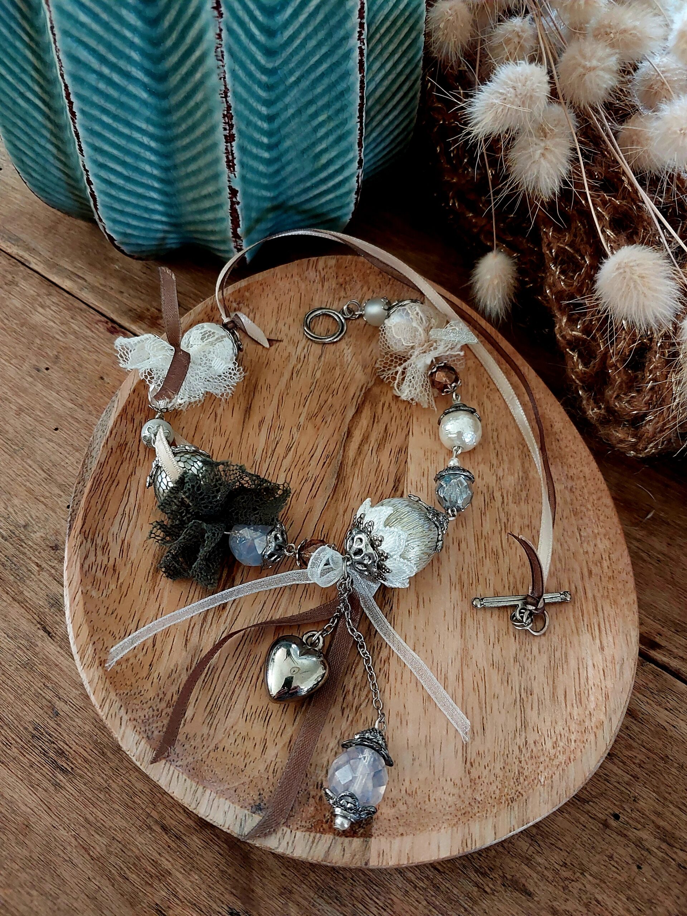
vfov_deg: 60.0
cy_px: 458
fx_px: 794
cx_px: 344
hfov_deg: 46.8
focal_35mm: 30
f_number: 1.8
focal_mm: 4.6
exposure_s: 1/50
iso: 320
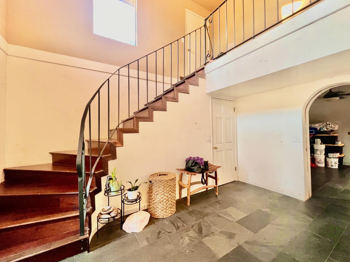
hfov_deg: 101.9
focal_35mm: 14
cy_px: 128
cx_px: 187
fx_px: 142
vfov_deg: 85.7
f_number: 1.8
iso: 200
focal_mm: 1.57
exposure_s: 1/60
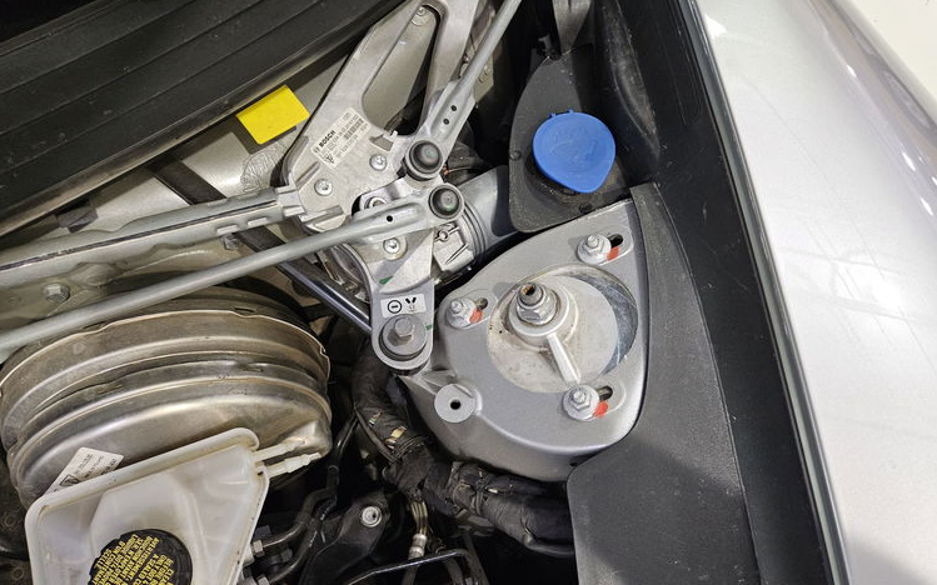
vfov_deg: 49.0
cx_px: 478
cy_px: 345
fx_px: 638
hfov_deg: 72.5
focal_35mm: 25
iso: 640
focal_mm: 5.4
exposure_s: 1/40
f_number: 1.8
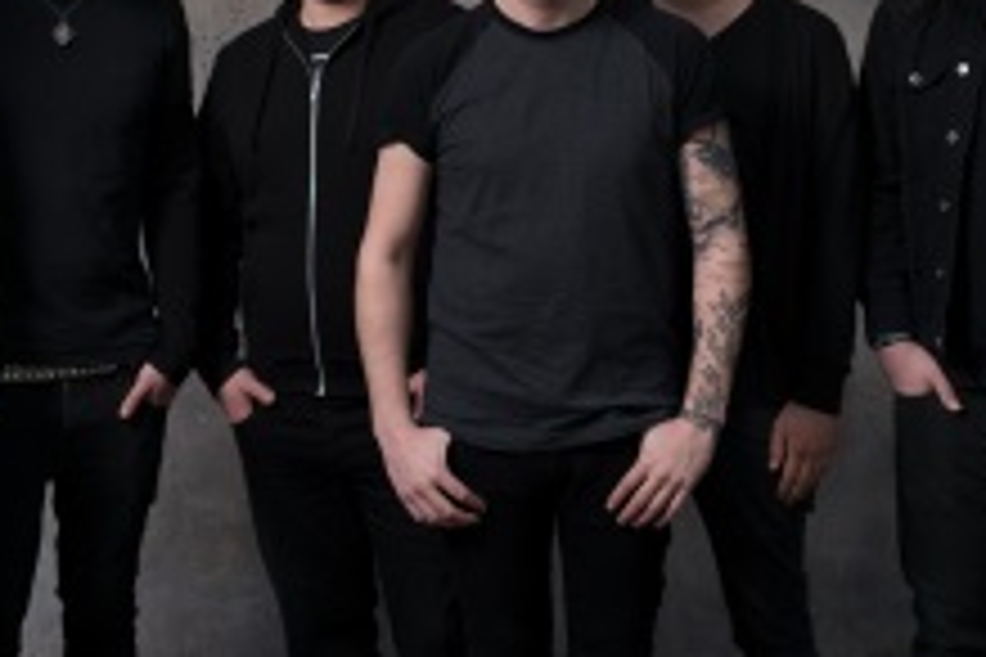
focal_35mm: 80
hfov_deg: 25.3
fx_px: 2191
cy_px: -9
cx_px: 558
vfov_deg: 16.7
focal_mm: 35
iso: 100
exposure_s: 1/200
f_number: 2.8
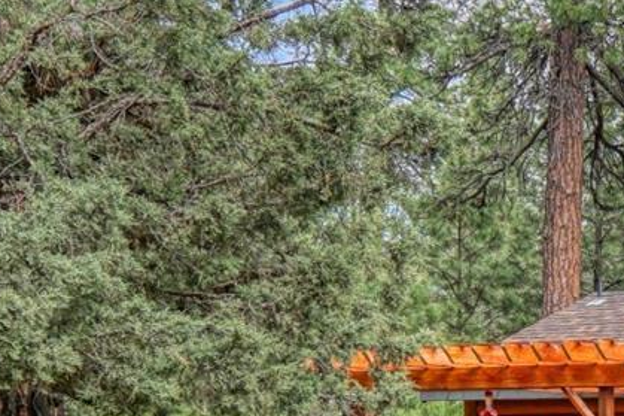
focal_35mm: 86
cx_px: 1093
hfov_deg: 18.8
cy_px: 577
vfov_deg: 15.0
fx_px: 1490
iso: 200
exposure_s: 1/80
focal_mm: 16
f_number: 9
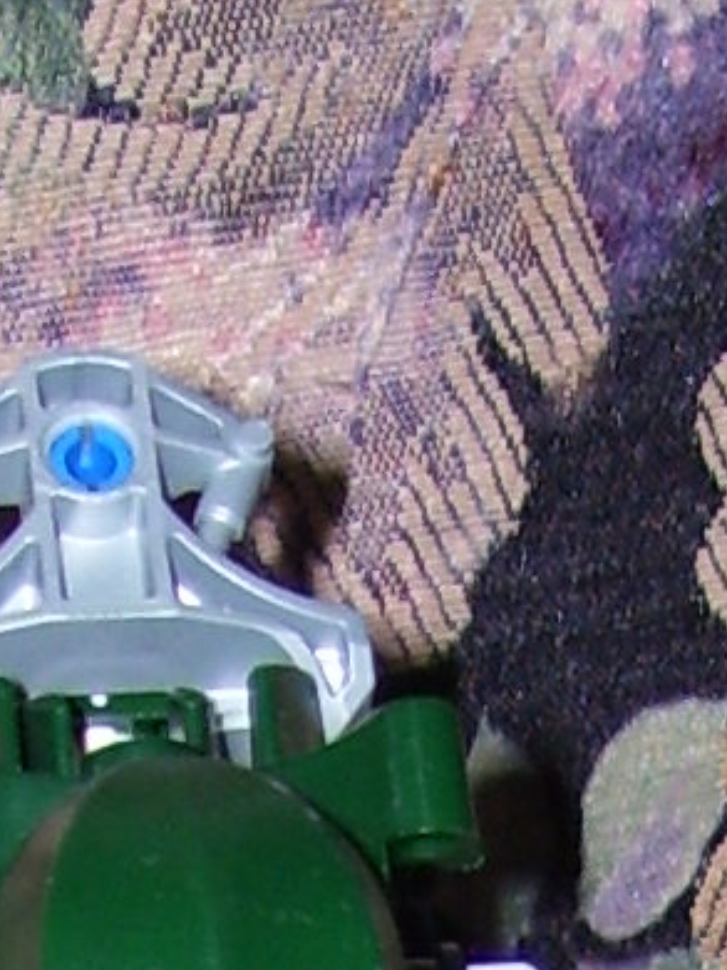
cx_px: 318
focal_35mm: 244
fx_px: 6836
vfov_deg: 7.2
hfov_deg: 6.1
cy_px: 2965
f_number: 2.7
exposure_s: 1/60
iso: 80
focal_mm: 6
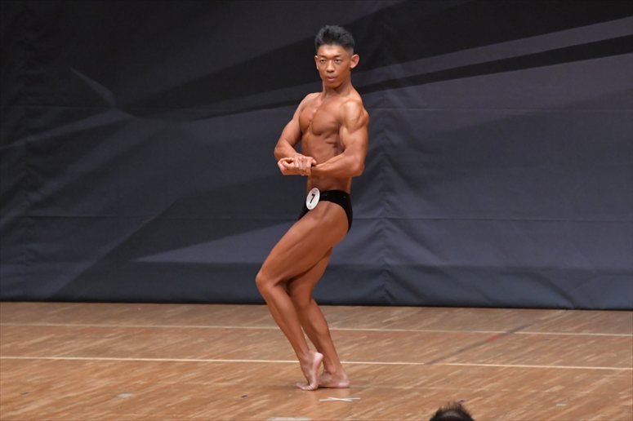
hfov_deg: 6.9
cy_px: 210
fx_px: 5272
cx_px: 316
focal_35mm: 300
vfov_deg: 4.6
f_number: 5.6
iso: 6400
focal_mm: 200
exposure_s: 1/400
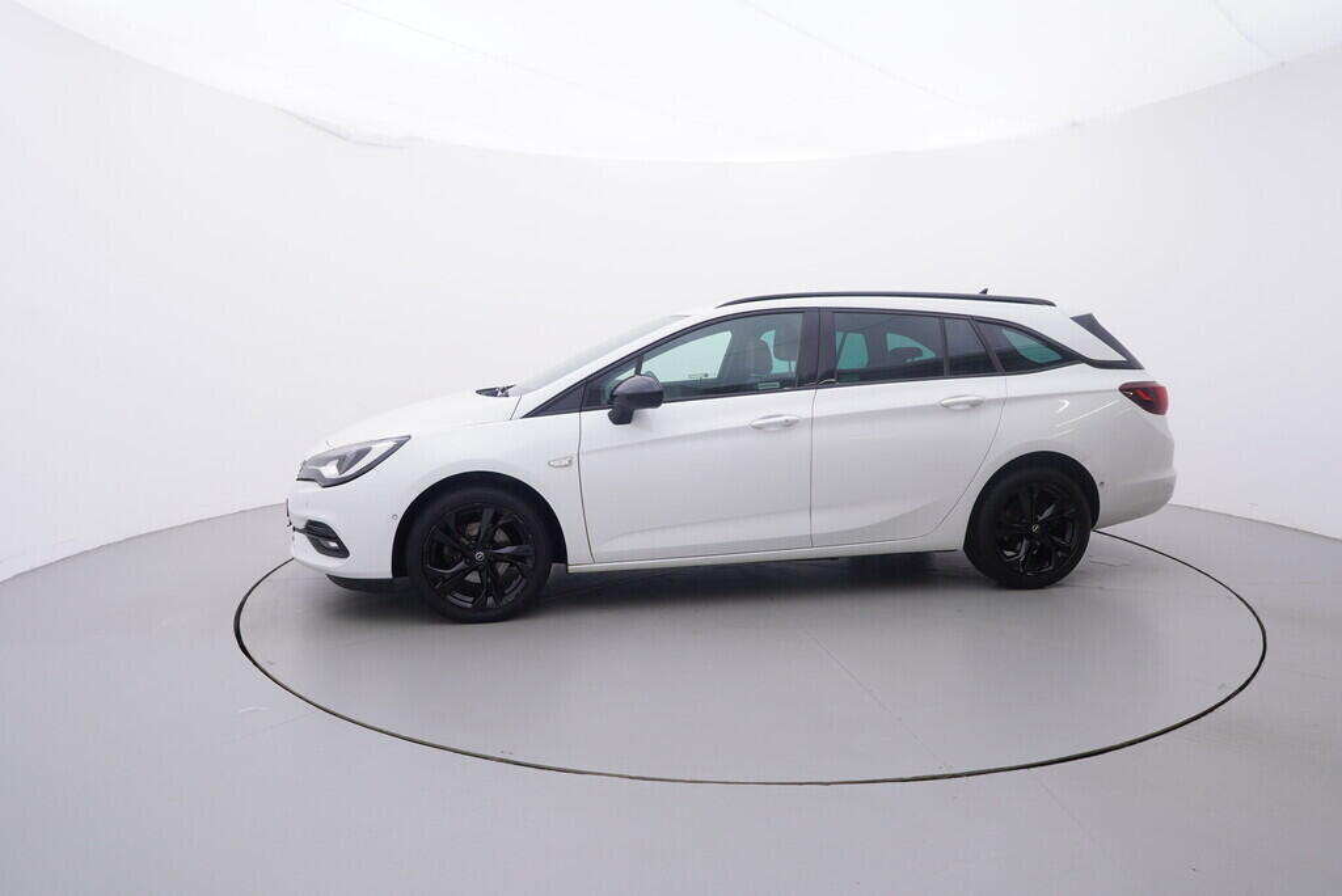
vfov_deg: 56.2
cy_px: 448
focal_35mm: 22
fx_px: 839
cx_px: 671
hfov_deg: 77.3
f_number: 5
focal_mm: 15
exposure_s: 1/80
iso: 200
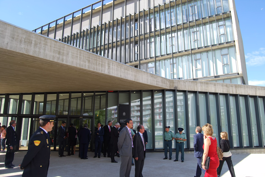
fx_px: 199
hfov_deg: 67.3
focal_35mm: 27
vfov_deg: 48.0
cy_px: 88
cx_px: 132
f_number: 5.6
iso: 100
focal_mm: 18
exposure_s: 1/125
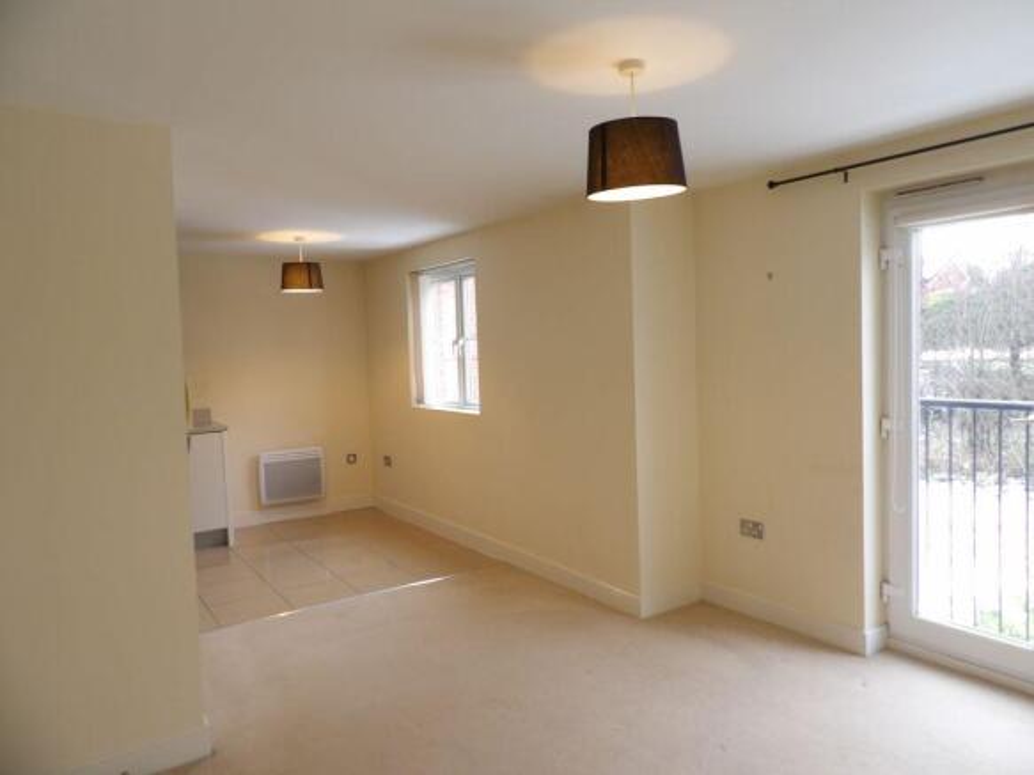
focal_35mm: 24
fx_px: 717
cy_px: 388
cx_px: 517
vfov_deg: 56.8
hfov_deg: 71.6
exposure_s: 1/33
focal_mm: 4.3
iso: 194
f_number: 3.2
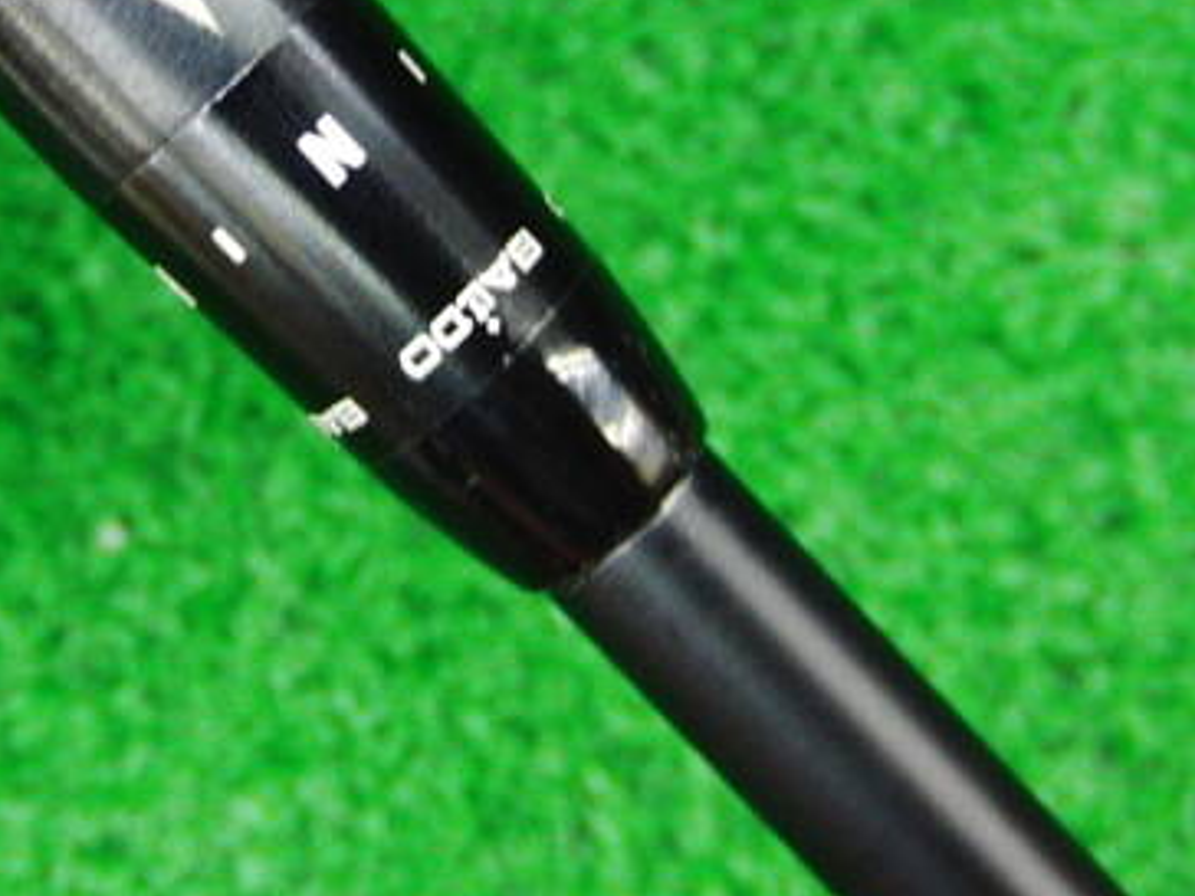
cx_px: 358
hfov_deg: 29.5
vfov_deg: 22.3
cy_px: 164
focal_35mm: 65
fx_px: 2244
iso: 400
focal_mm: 6.42
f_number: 3.6
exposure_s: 1/15
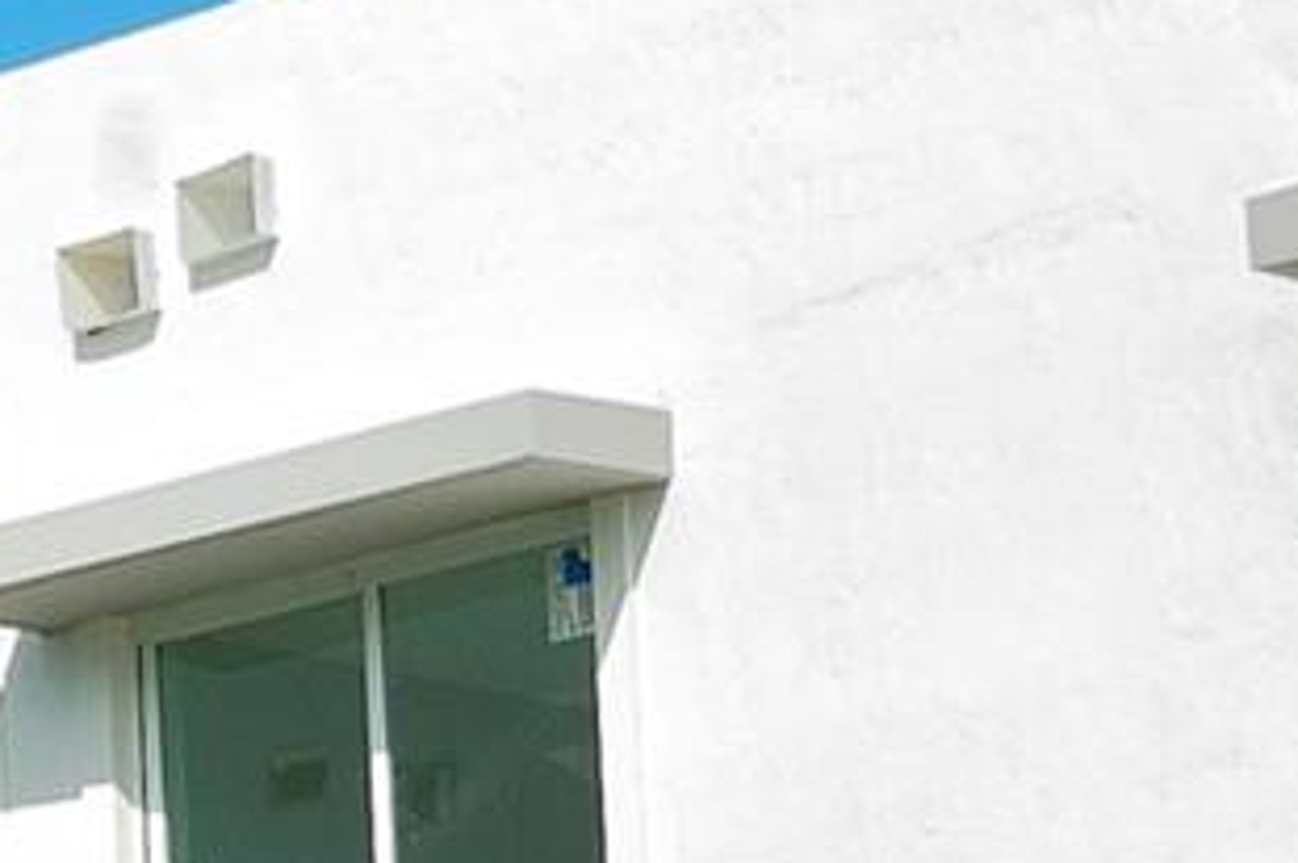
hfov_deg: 8.9
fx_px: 8089
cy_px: 1632
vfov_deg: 6.0
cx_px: -850
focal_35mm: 225
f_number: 10
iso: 200
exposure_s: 1/250
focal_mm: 29
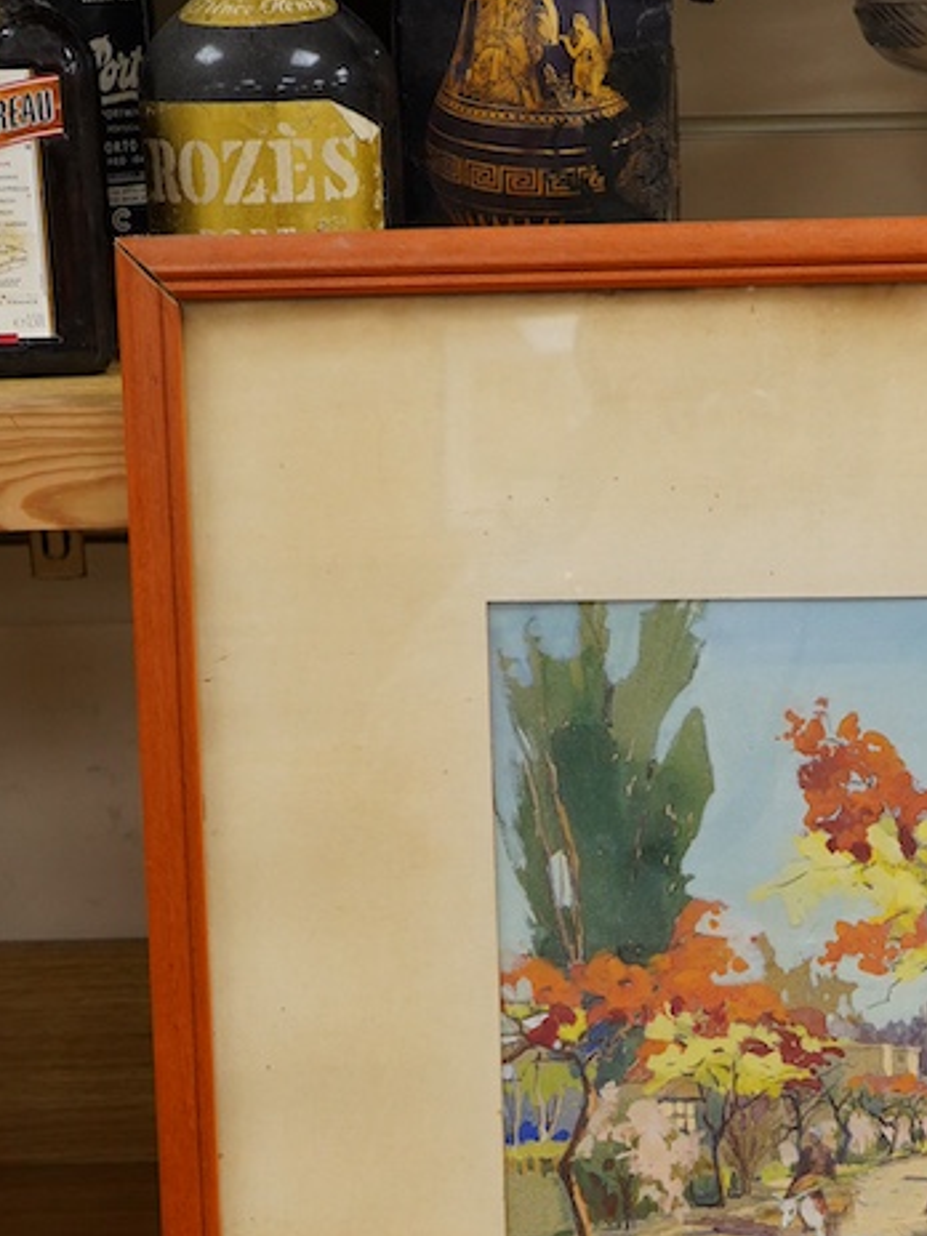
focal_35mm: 84
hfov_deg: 17.4
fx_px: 2999
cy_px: 991
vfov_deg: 23.0
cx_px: 778
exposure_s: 1/125
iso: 1250
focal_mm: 30
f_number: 8
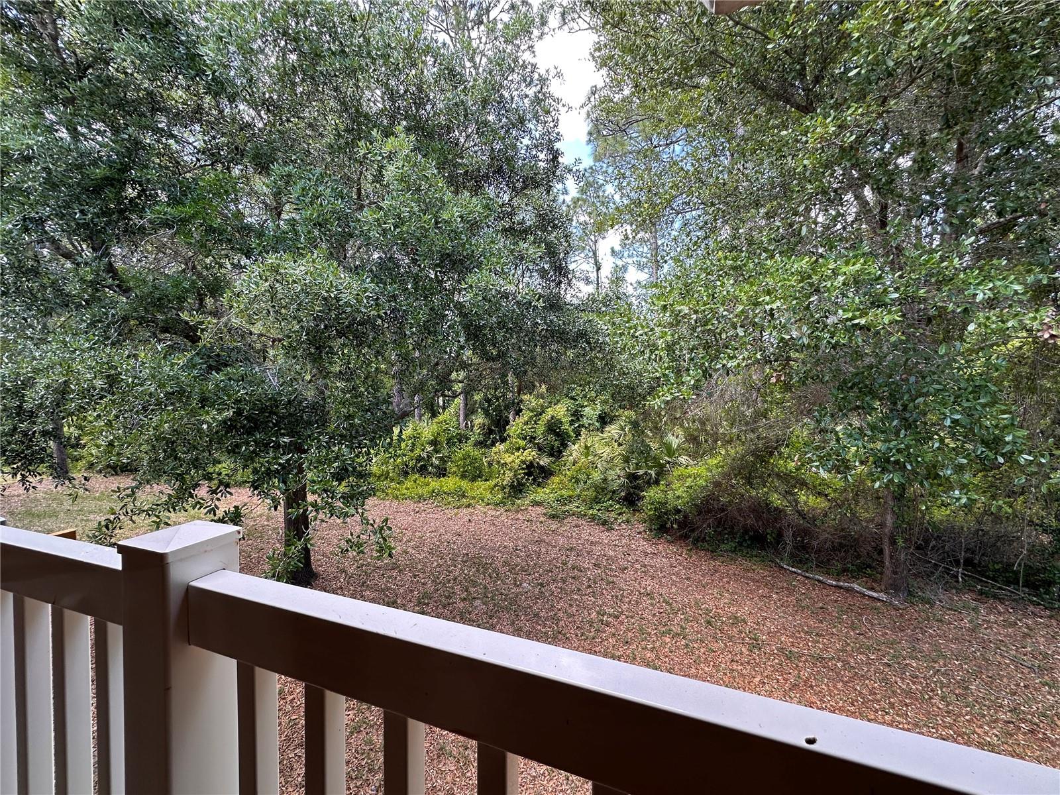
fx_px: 429
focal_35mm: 14
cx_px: 530
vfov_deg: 85.7
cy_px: 398
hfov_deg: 102.1
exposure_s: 1/99
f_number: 2.2
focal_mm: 2.22
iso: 50
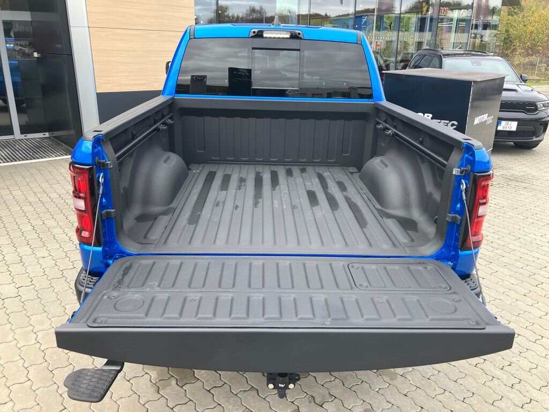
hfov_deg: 63.4
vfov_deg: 49.7
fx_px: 444
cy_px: 206
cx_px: 274
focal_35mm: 28
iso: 20
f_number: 1.8
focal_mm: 3.99
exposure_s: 1/124
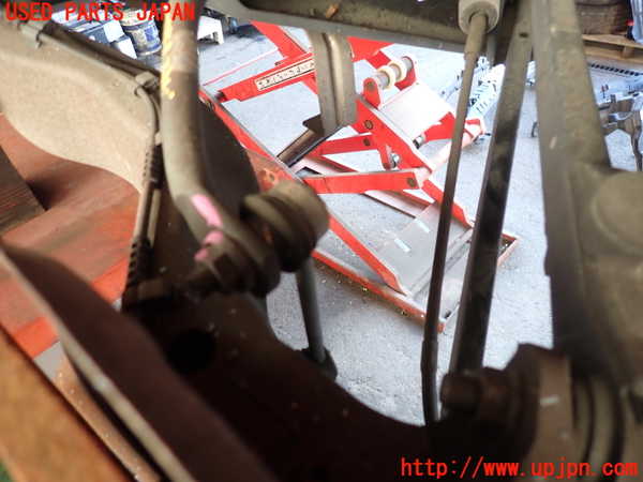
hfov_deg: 69.4
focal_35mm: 25
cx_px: 322
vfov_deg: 54.9
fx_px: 464
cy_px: 241
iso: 200
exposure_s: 1/60
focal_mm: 4.5
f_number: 2
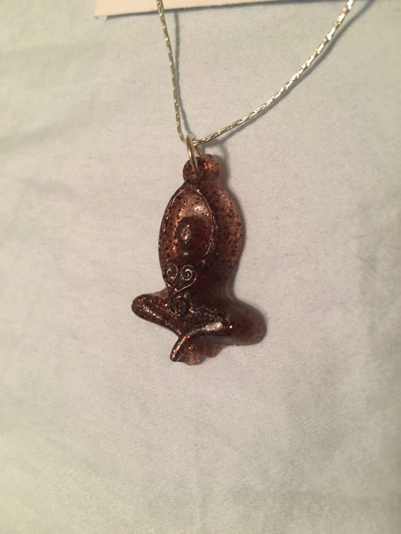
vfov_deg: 61.7
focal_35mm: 29
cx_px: 200
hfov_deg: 48.2
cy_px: 267
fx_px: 448
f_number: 2.2
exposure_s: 1/24
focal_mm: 4.15
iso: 200
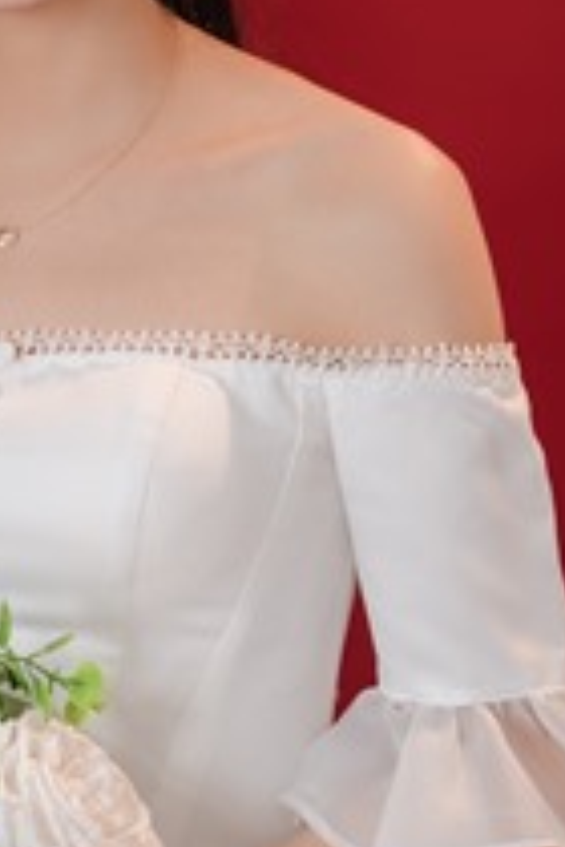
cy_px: 367
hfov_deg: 5.7
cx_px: -327
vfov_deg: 8.7
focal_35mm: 236
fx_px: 5564
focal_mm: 59.6
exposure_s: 1/100
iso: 50
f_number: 3.2
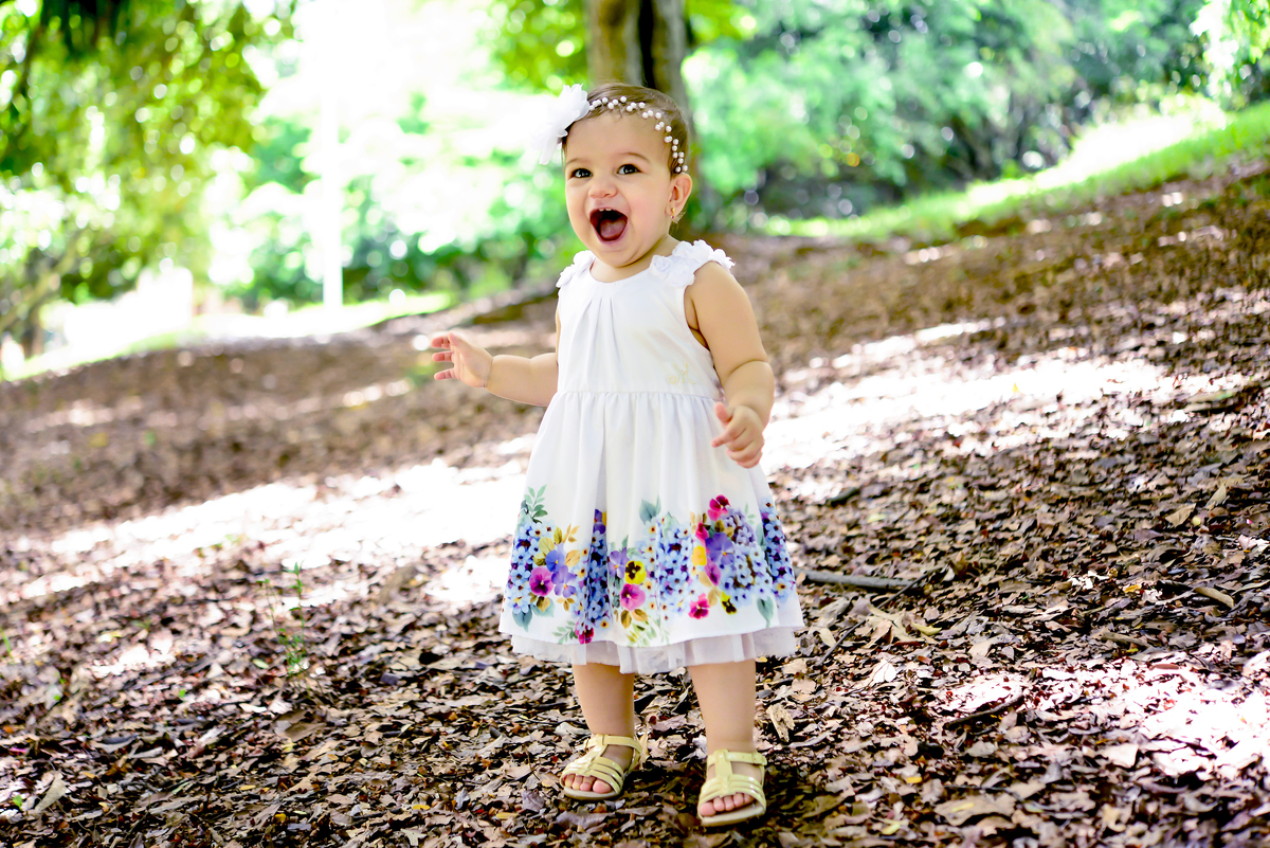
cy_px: 424
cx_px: 635
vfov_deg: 22.6
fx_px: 2117
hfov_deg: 33.4
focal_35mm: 60
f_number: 3.2
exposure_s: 1/320
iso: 1000
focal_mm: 60
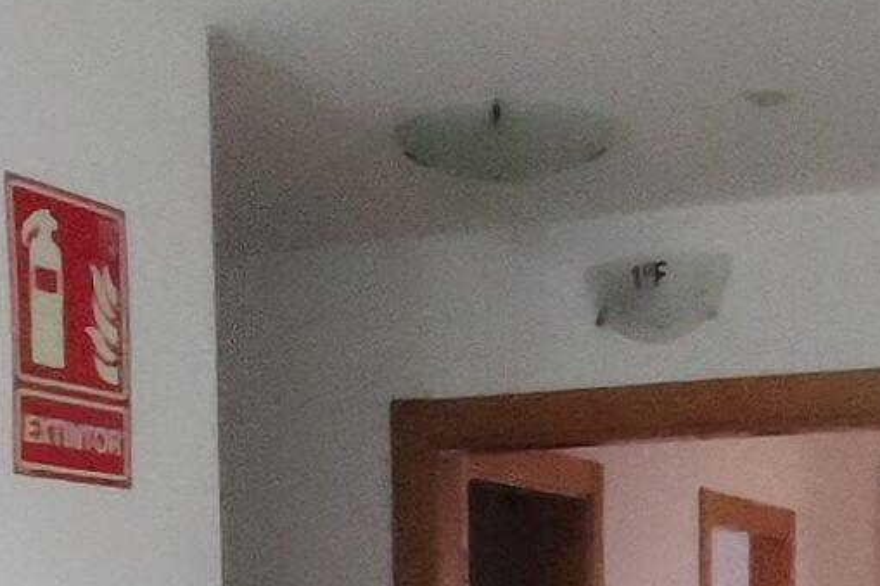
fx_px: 2175
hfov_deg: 22.9
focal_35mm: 89
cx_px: 512
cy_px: 890
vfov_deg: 14.3
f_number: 2.2
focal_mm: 1.43
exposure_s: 1/33.3
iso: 829
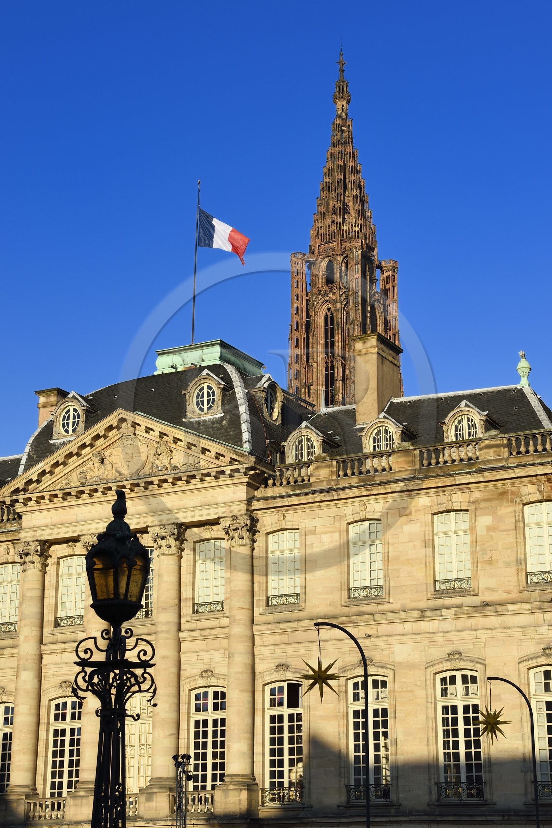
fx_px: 1426
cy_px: 414
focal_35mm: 62
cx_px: 276
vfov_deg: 32.4
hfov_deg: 21.9
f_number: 9
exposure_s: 1/400
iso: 200
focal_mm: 62
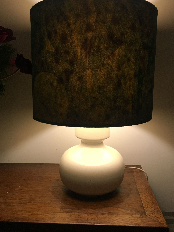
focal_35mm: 32
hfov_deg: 44.2
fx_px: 214
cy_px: 105
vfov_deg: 56.7
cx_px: 89
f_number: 2.2
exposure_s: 1/33
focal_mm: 4.15
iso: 160
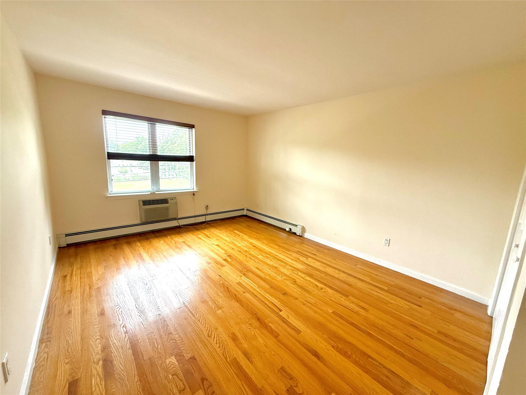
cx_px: 263
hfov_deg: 102.1
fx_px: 213
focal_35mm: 14
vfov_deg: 85.7
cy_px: 198
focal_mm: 2.22
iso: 200
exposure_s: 1/99
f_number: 2.2
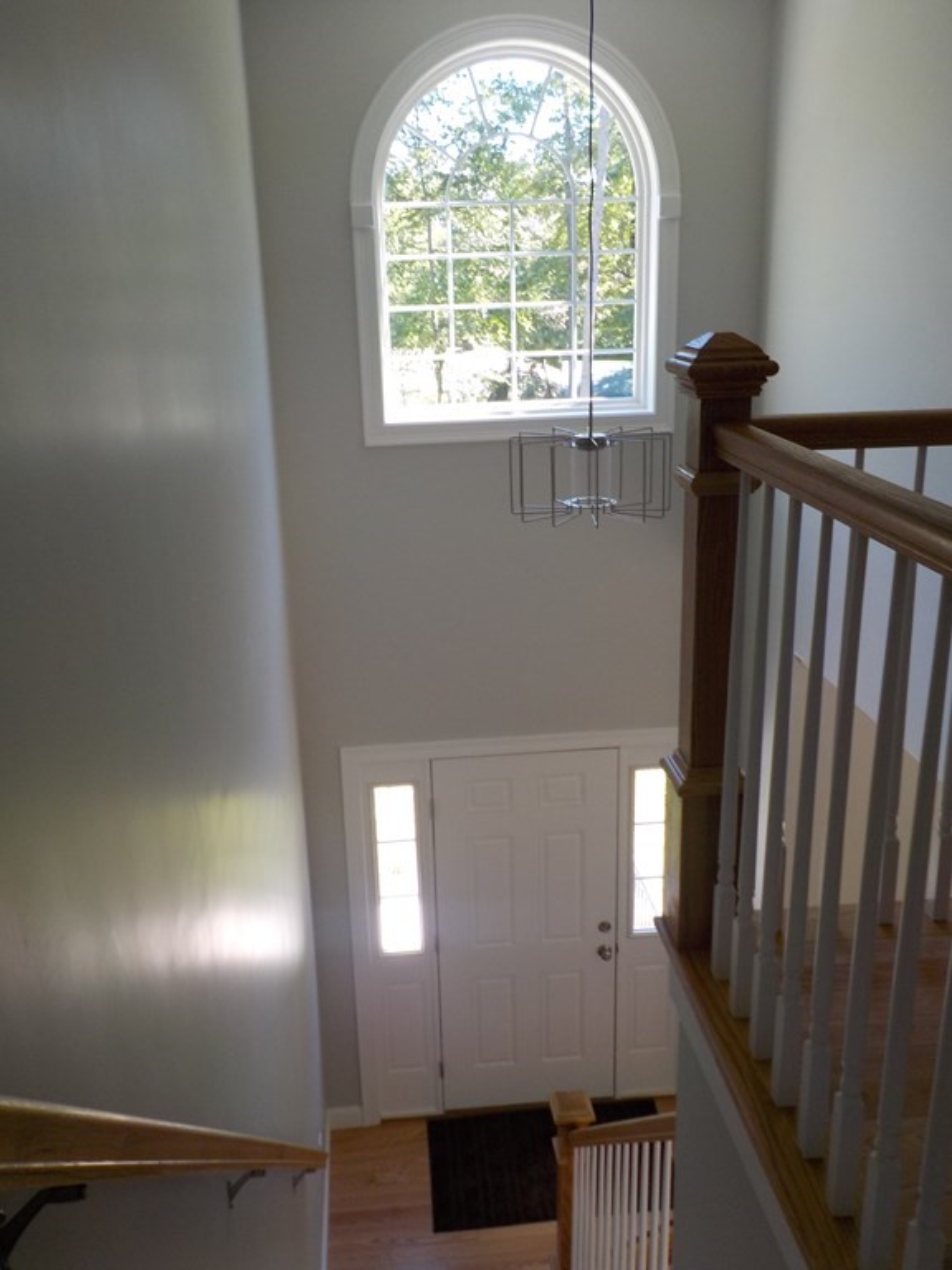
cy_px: 635
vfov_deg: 60.0
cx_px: 476
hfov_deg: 46.8
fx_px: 1100
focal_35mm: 30
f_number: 3.3
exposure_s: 1/40
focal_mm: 4.1
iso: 125
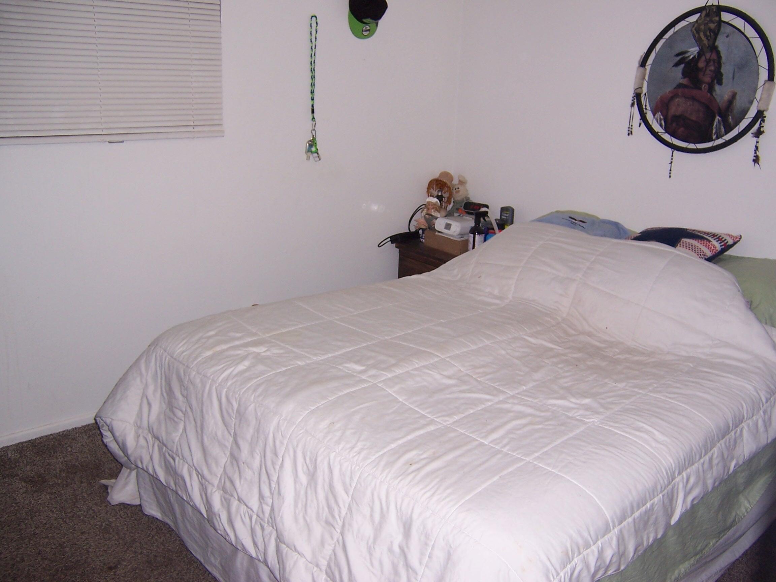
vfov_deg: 42.9
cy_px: 291
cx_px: 388
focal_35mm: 33
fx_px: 740
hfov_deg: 55.4
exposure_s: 1/60
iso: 80
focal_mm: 5.5
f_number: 2.8
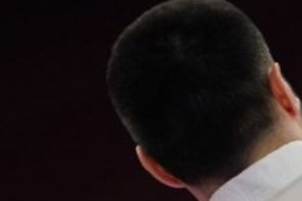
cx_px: 552
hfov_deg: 1.3
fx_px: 13237
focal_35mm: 1578
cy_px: 376
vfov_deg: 0.9
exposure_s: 1/1000
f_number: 2.8
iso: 1600
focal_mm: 200
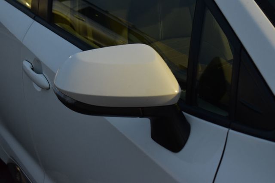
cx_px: 138
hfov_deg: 26.0
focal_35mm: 78
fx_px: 596
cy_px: 92
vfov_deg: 17.5
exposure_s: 1/15
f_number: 6.3
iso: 1100
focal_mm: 52
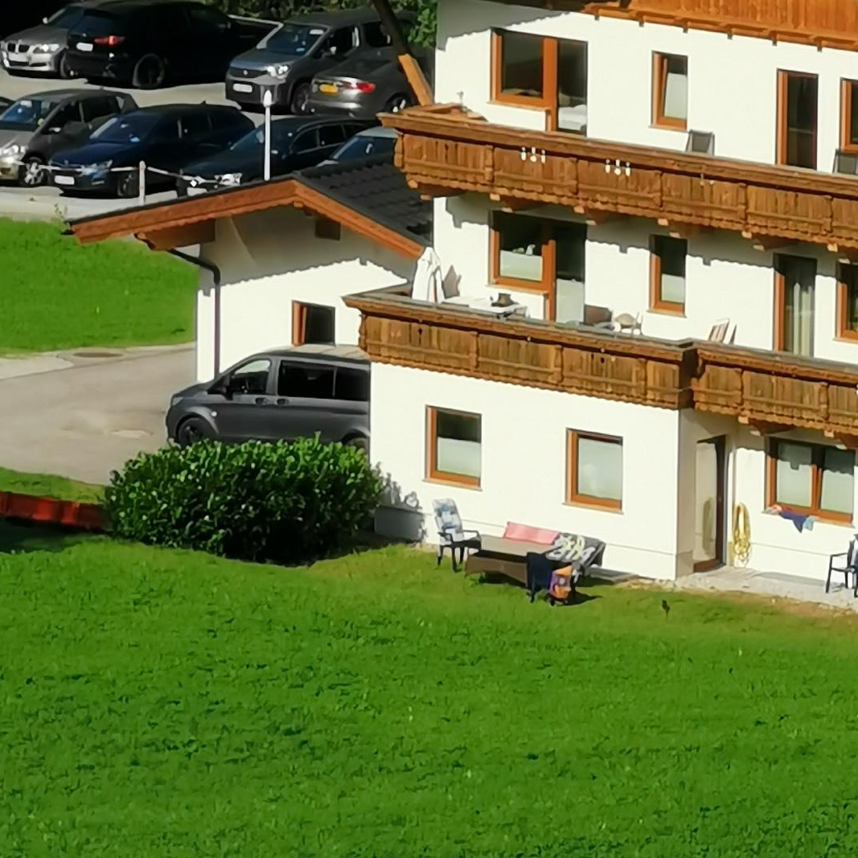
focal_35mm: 523
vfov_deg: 3.3
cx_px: 1028
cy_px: 798
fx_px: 14666
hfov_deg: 3.3
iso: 50
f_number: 3.4
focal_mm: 14.46
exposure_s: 1/764
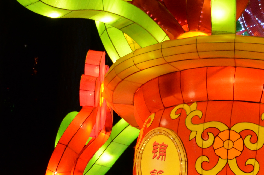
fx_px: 1376
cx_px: 222
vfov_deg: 7.3
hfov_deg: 10.9
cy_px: 92
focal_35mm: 188
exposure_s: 1/60
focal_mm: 38
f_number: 5
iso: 800
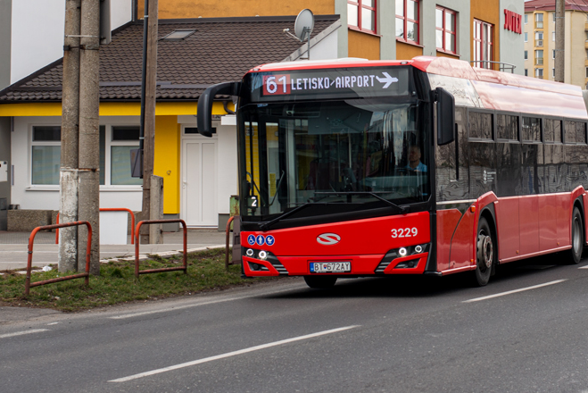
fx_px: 1487
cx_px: 405
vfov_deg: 15.0
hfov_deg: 22.3
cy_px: 107
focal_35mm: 91
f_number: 5
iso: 200
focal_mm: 50
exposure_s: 1/250
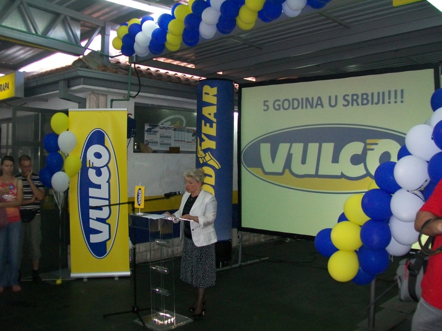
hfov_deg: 51.4
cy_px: 166
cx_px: 221
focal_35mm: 36
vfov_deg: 39.7
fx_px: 460
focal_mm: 6
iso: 160
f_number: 2.7
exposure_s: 1/60
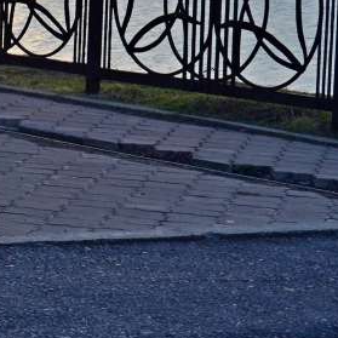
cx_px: -373
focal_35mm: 219
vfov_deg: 7.9
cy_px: -123
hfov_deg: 7.6
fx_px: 2419
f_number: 8
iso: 100
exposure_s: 1/60
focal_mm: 40
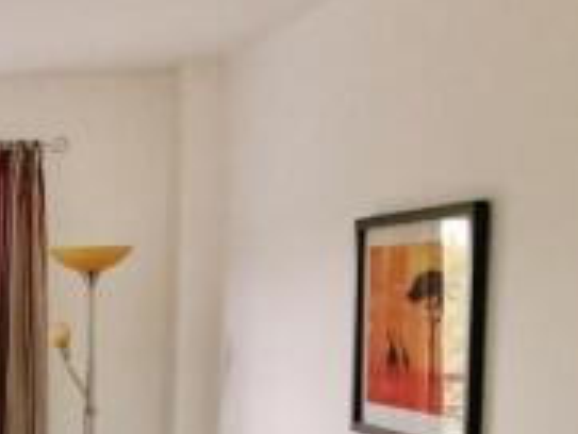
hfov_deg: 19.1
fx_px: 1504
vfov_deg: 15.9
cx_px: -283
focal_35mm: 90
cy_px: 483
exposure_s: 1/33
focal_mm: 3.99
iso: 100
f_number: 1.8
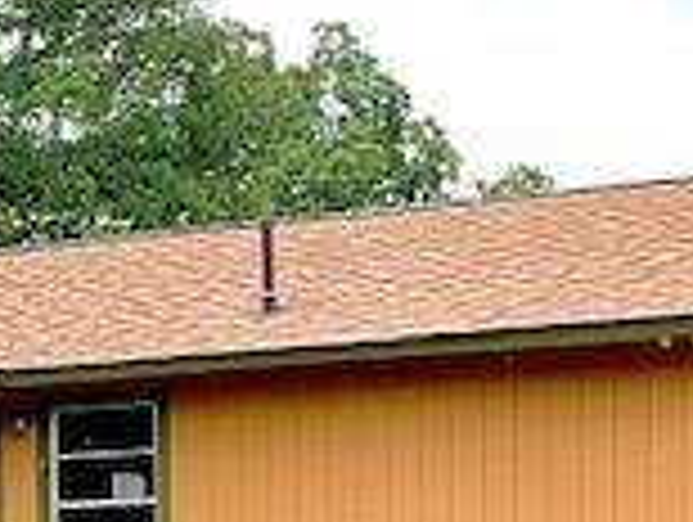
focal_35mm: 108
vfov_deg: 13.2
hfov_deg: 16.1
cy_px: 702
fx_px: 2165
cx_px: -450
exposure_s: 1/612
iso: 25
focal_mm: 4.25
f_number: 1.8
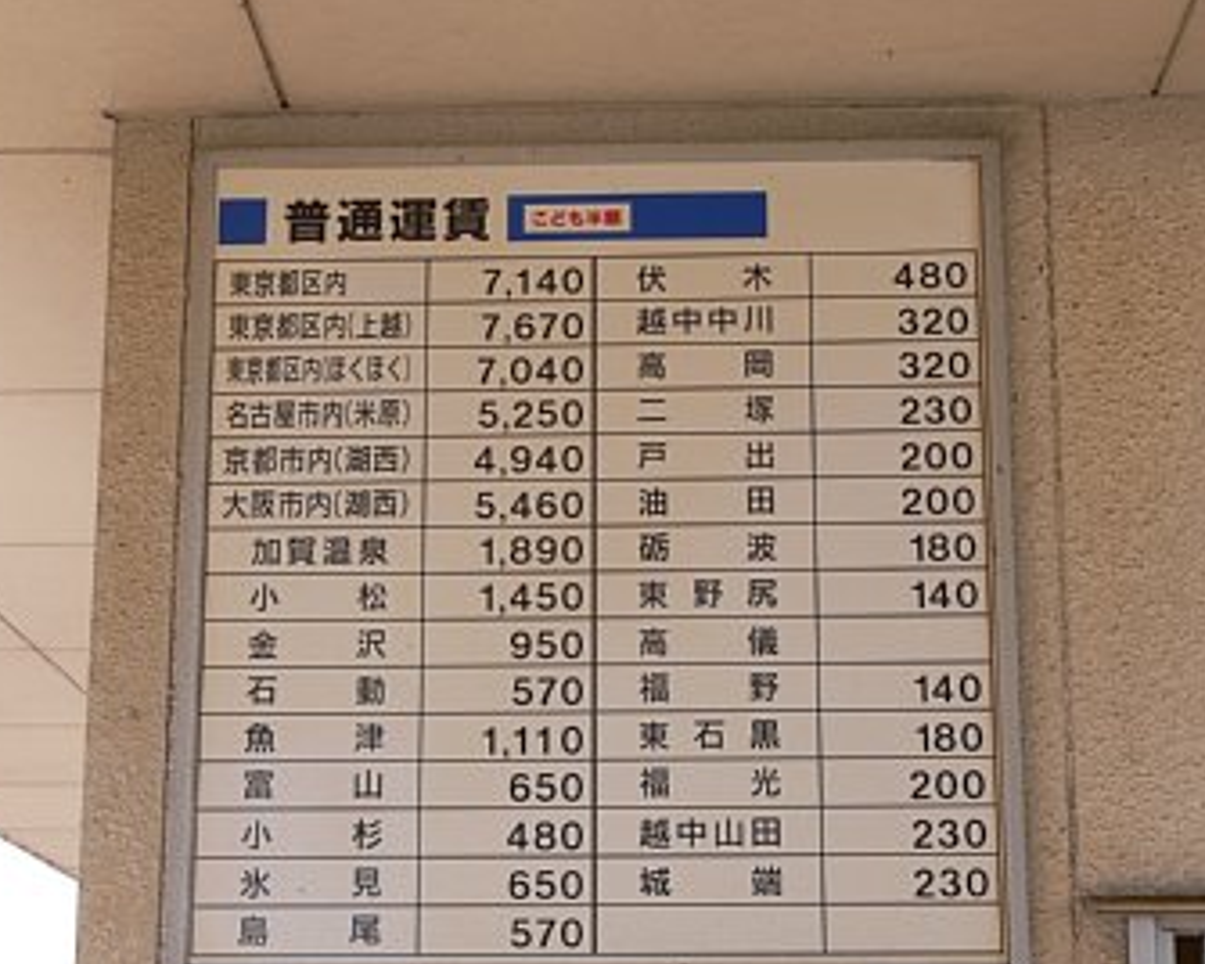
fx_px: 2746
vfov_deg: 19.9
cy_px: 514
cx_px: 608
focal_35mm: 77
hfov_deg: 24.7
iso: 80
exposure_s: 1/125
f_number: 5.6
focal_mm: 13.9
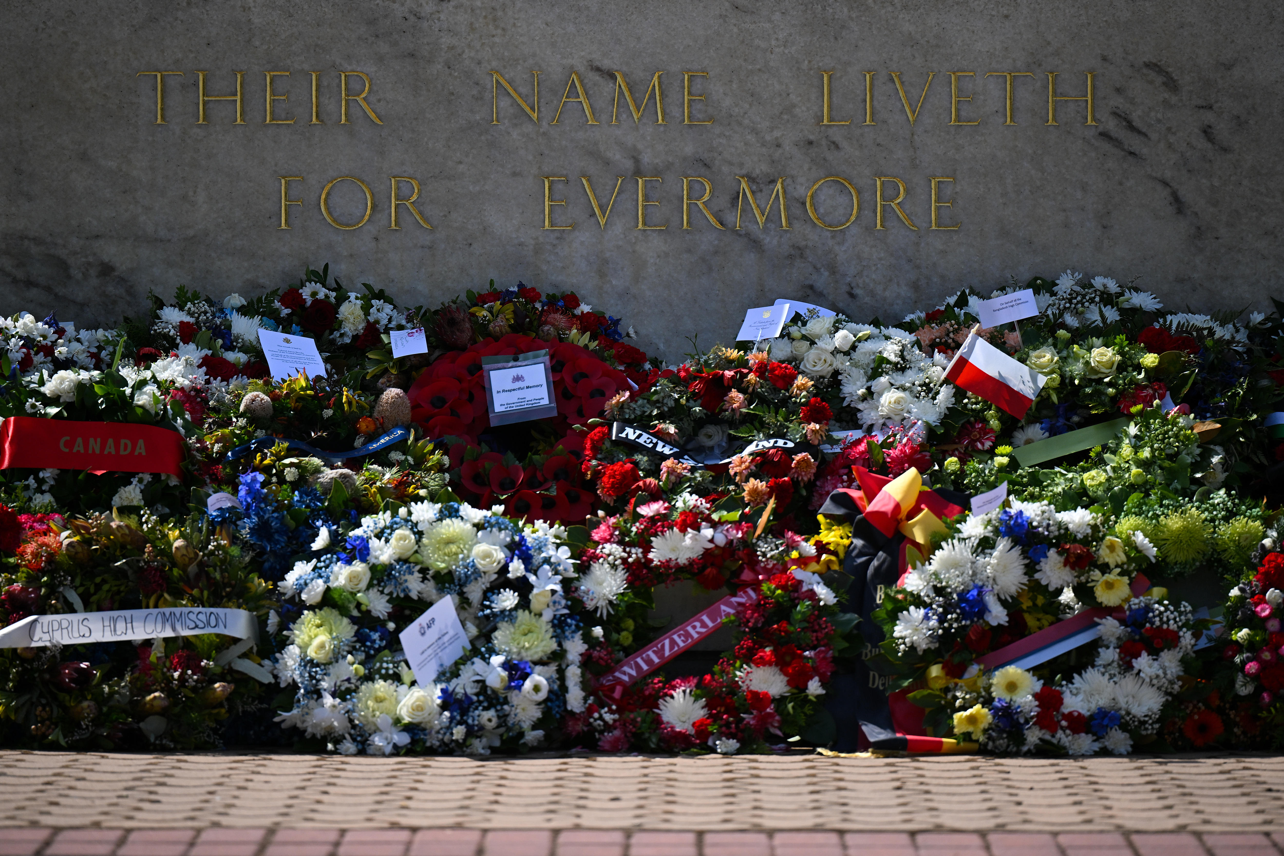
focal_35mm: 200
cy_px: 428
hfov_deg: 10.3
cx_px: 642
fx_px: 7133
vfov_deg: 6.9
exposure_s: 1/8000
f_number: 2.8
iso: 400
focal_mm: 200
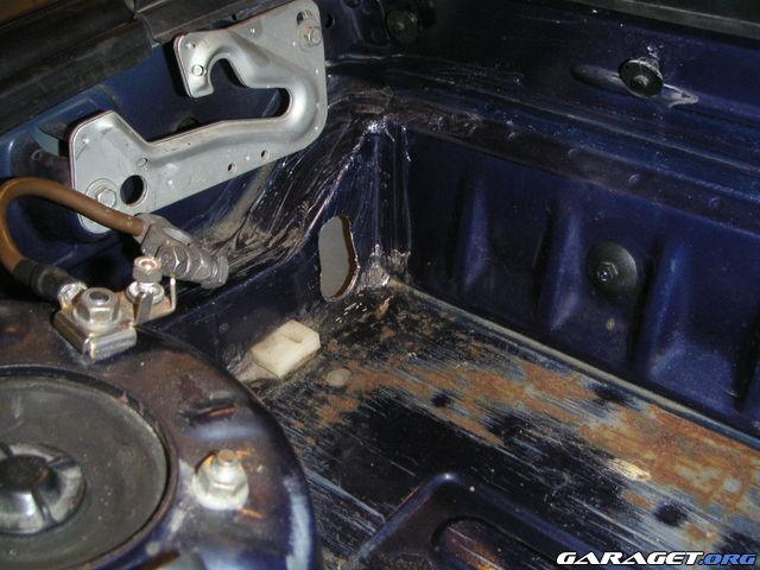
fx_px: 834
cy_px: 285
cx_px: 380
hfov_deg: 49.0
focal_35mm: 38
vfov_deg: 37.7
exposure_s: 1/45
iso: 160
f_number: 2.8
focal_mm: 6
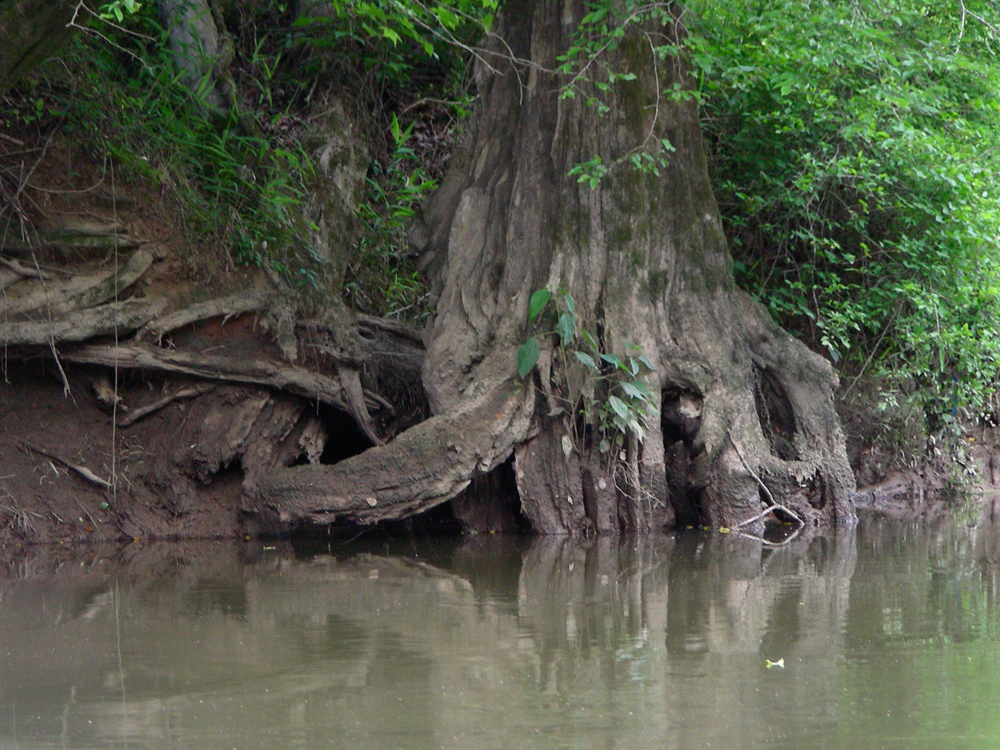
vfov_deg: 8.8
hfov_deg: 11.7
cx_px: 459
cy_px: 409
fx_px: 4883
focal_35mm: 169
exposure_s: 1/120
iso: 170
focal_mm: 24.7
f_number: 3.5
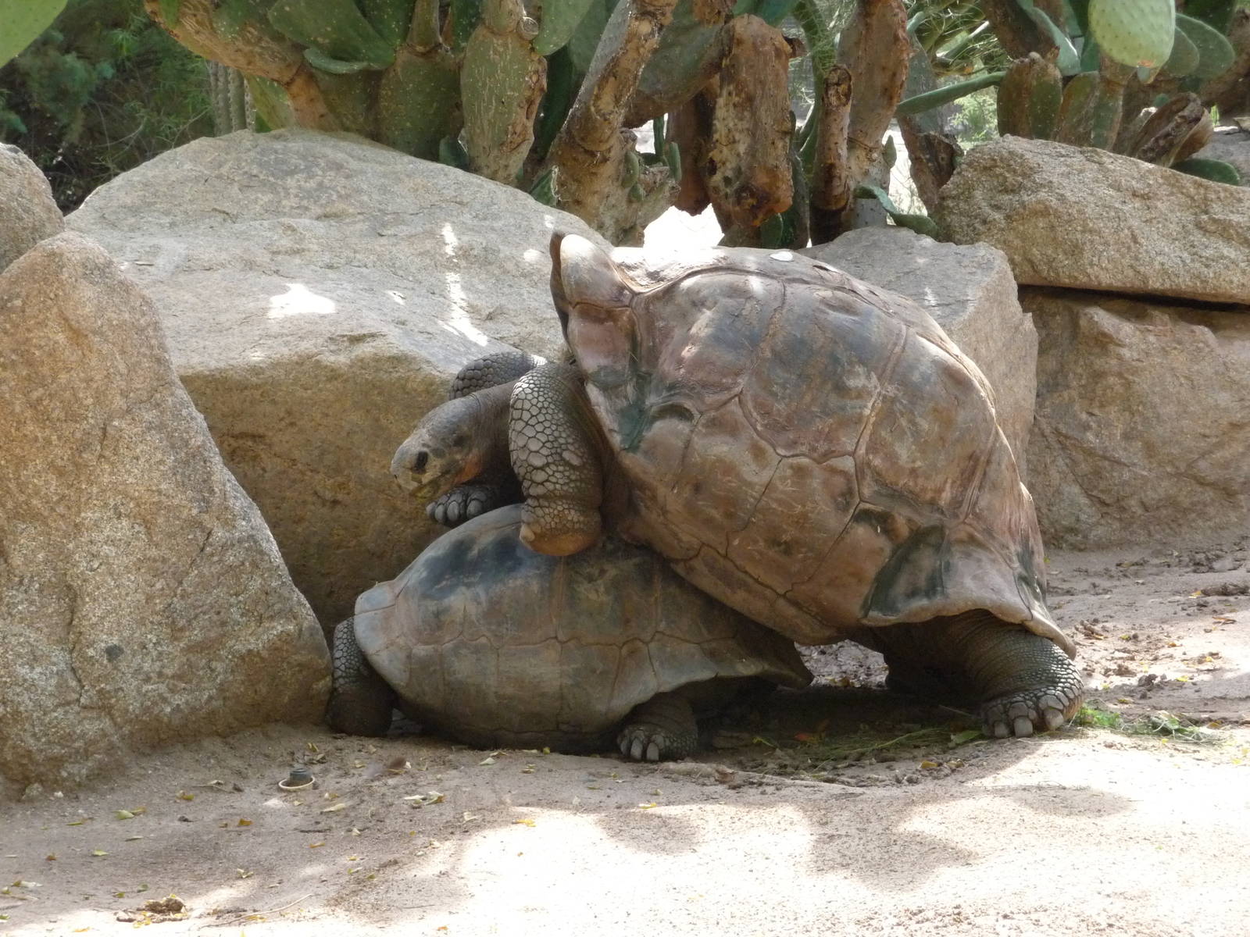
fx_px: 5308
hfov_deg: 13.4
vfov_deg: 10.1
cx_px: 625
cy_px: 468
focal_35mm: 147
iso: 400
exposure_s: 1/320
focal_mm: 25.2
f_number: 4.8
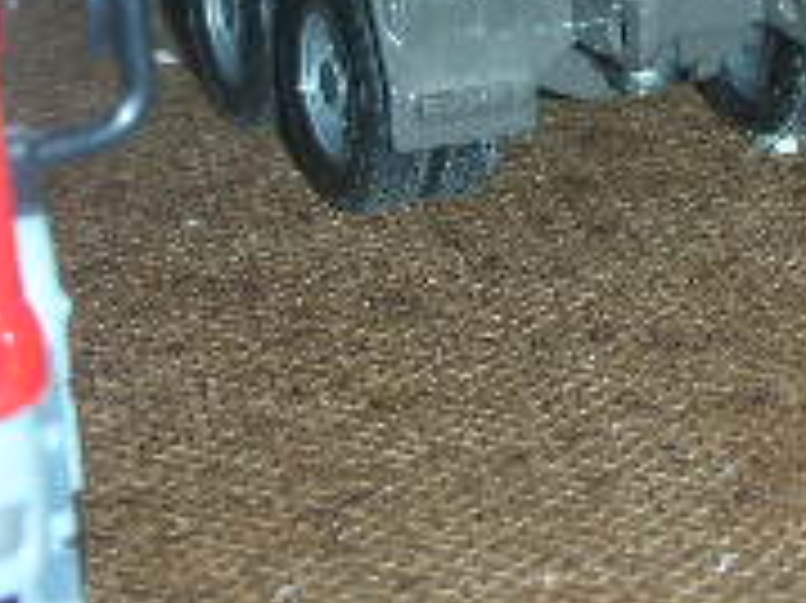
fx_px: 2909
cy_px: 45
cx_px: 666
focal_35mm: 125
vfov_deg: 11.8
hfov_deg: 15.7
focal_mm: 5.8
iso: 50
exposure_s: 1/60.1
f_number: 3
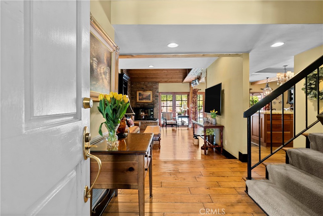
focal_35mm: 16
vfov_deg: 73.8
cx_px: 162
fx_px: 144
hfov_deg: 96.7
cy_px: 108
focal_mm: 16
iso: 250
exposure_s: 1/6
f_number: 6.3
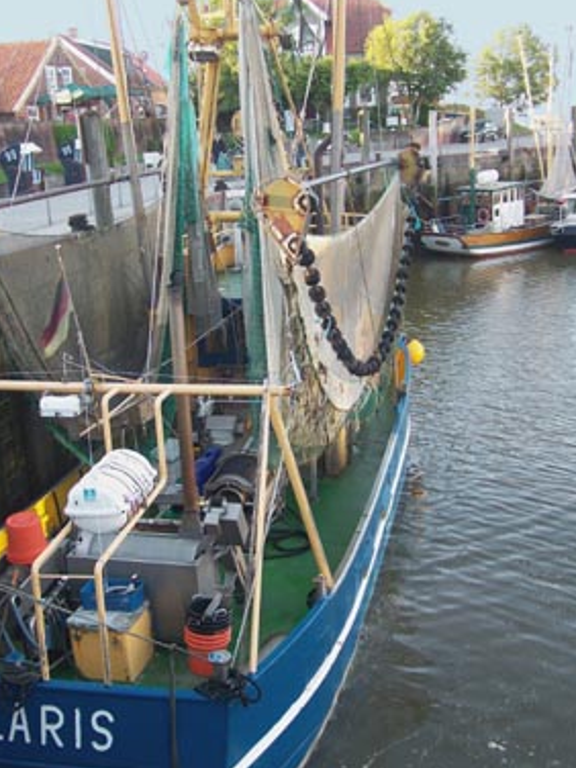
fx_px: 954
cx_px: 273
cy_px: 389
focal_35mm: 43
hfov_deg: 33.6
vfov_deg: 43.8
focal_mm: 6.3
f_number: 2.8
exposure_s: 1/50
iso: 64
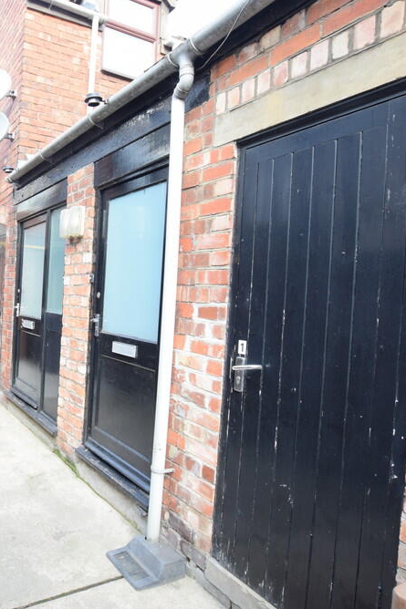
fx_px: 389
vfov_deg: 76.1
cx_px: 57
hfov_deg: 50.2
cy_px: 306
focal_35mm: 23
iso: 400
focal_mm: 10
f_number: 5
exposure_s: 1/100
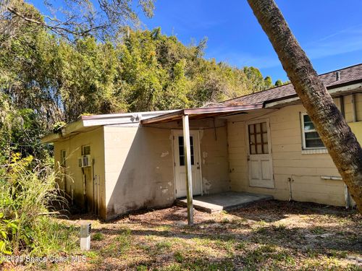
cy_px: 136
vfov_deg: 53.1
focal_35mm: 26
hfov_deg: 67.3
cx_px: 181
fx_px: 272
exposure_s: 1/1266
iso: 50
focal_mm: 5.7
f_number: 1.5
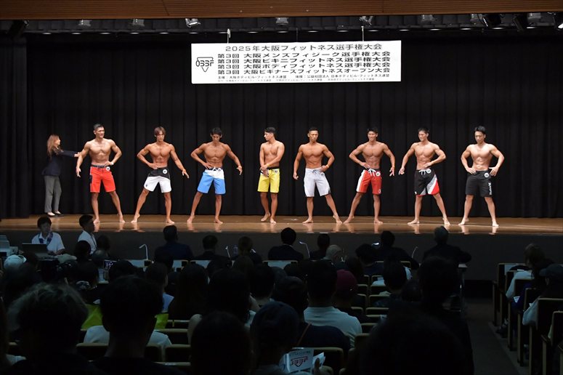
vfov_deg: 20.3
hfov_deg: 30.1
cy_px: 188
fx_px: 1047
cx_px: 282
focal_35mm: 67
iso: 6400
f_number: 5.6
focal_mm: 45
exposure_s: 1/400
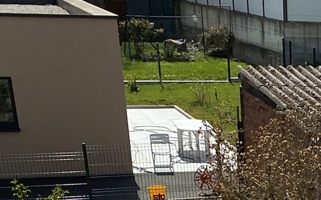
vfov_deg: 10.7
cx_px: 447
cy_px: 458
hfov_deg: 17.9
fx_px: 936
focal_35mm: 107
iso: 32
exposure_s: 1/2967
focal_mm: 4.25
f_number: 1.8
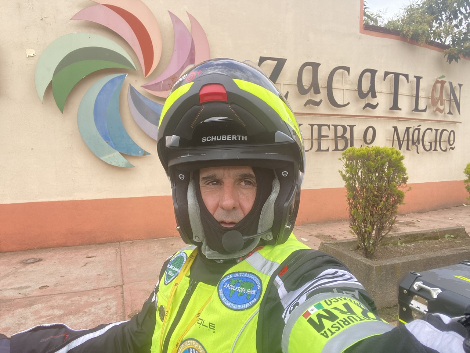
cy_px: 176
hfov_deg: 73.9
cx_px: 235
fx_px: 312
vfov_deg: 58.9
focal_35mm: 23
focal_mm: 2.71
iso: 25
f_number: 2.2
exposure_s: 1/302
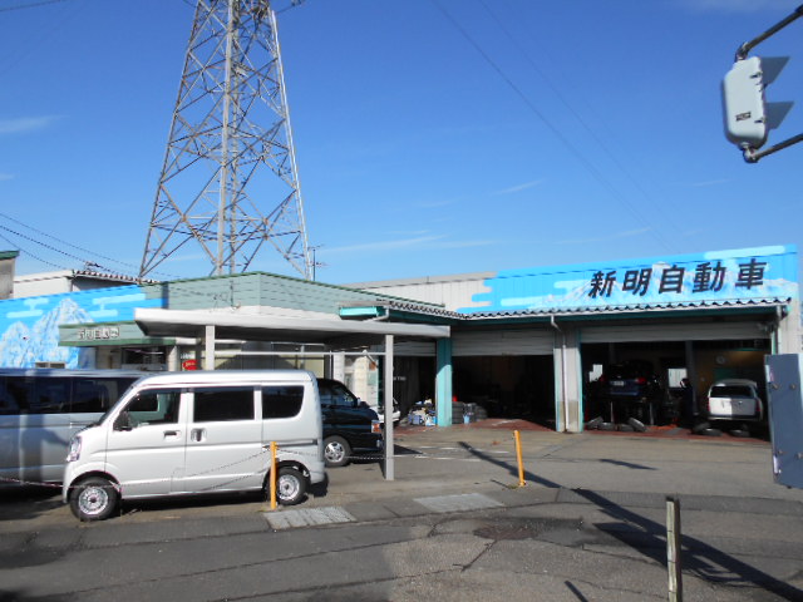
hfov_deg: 67.3
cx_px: 402
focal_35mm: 26
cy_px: 301
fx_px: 603
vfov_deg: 53.1
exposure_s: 1/1250
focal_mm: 4.6
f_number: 3.2
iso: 80
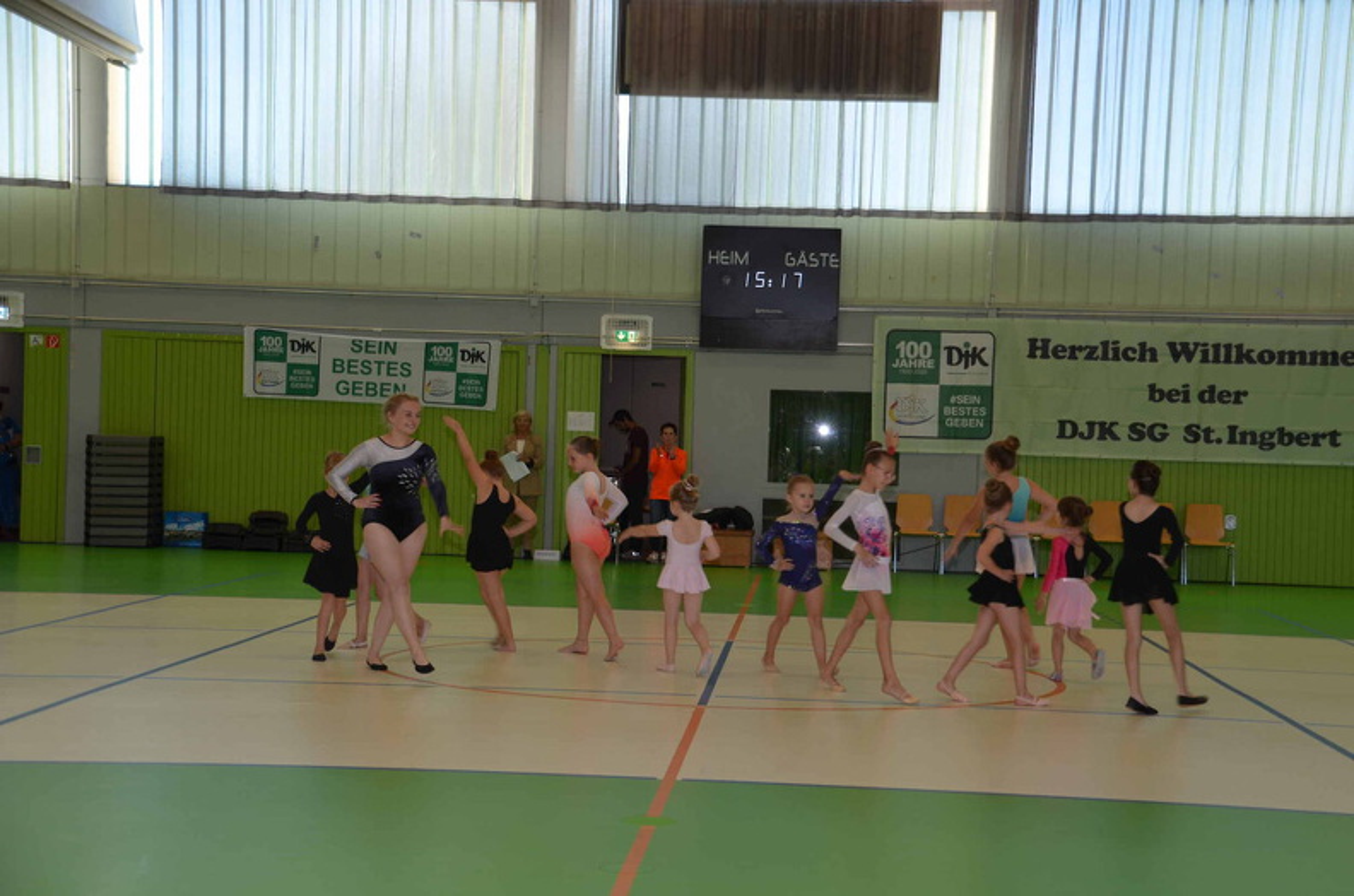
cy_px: 448
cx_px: 677
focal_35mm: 57
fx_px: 2139
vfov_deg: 23.7
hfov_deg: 35.1
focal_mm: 38
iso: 160
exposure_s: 1/60
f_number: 4.5
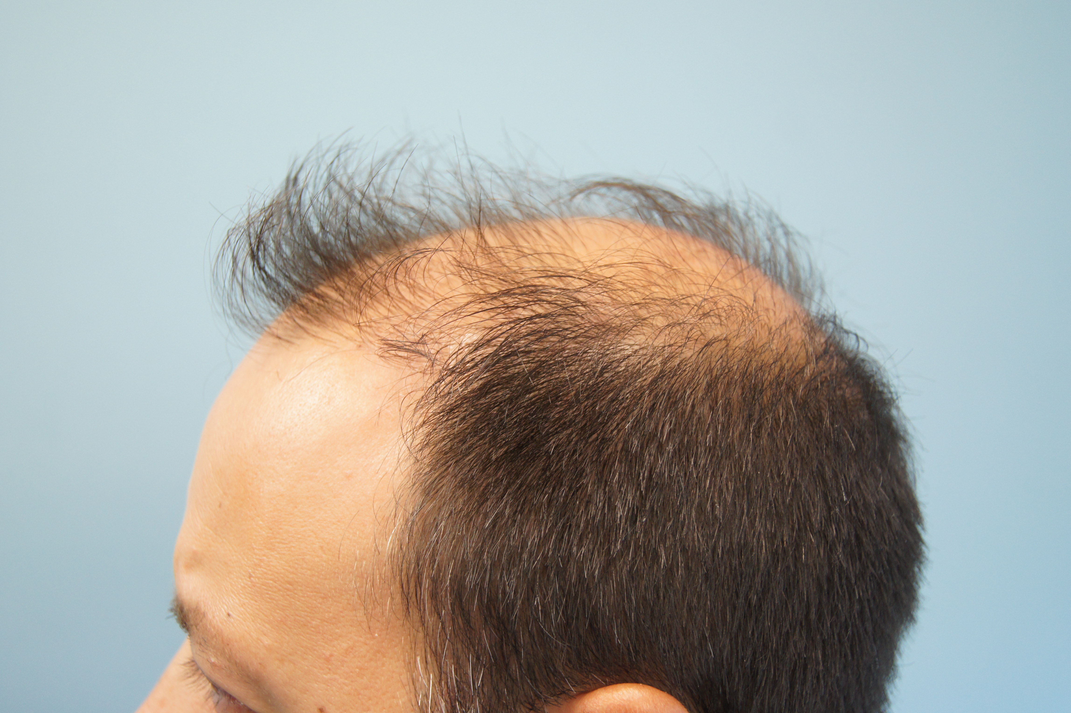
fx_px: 1249
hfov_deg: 46.4
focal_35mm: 42
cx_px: 536
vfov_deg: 31.9
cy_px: 356
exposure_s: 1/100
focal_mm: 28
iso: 800
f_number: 4.5
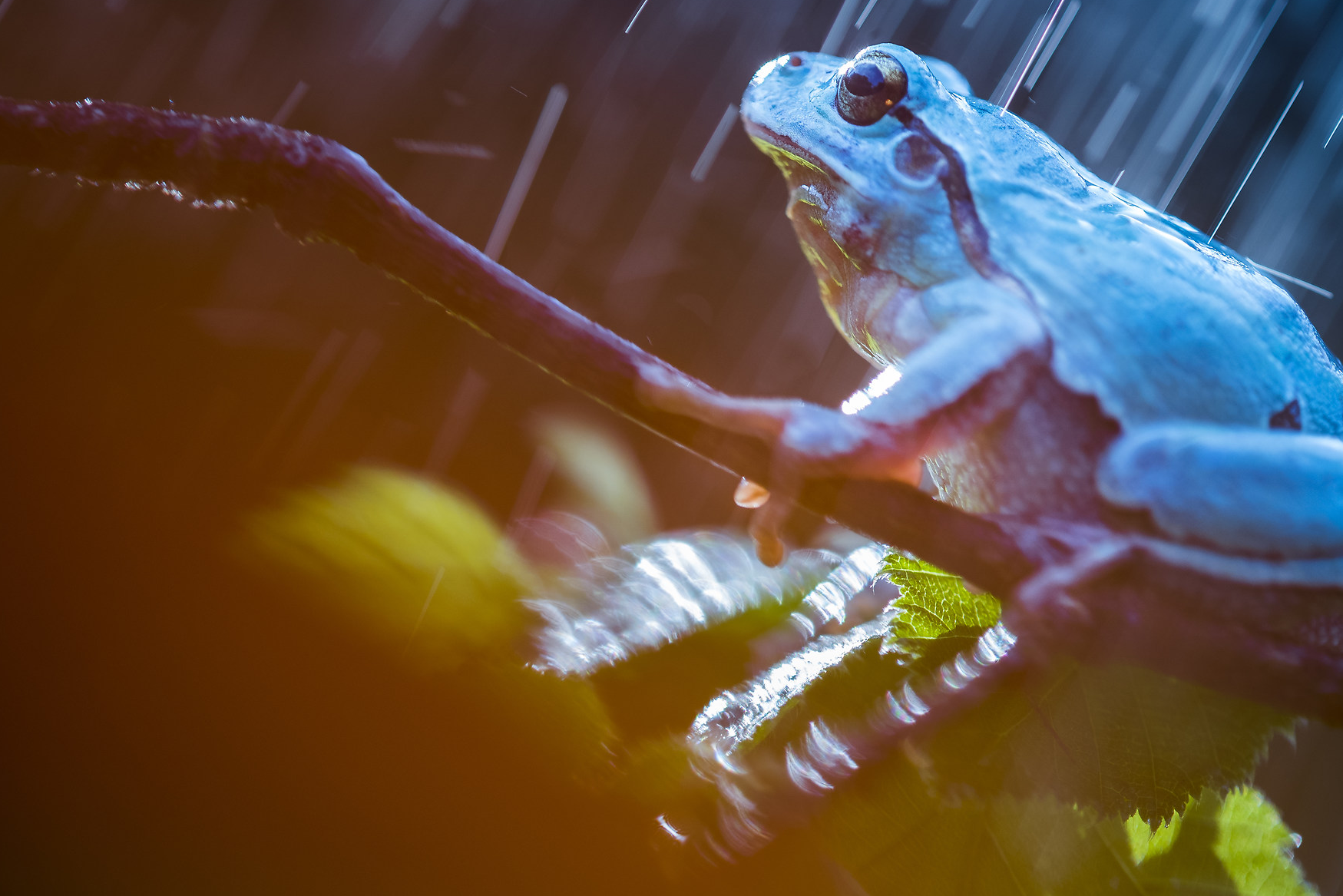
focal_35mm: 247
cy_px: 303
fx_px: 9216
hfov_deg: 8.3
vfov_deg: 5.6
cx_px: 911
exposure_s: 1/200
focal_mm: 180
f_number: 4.5
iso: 320
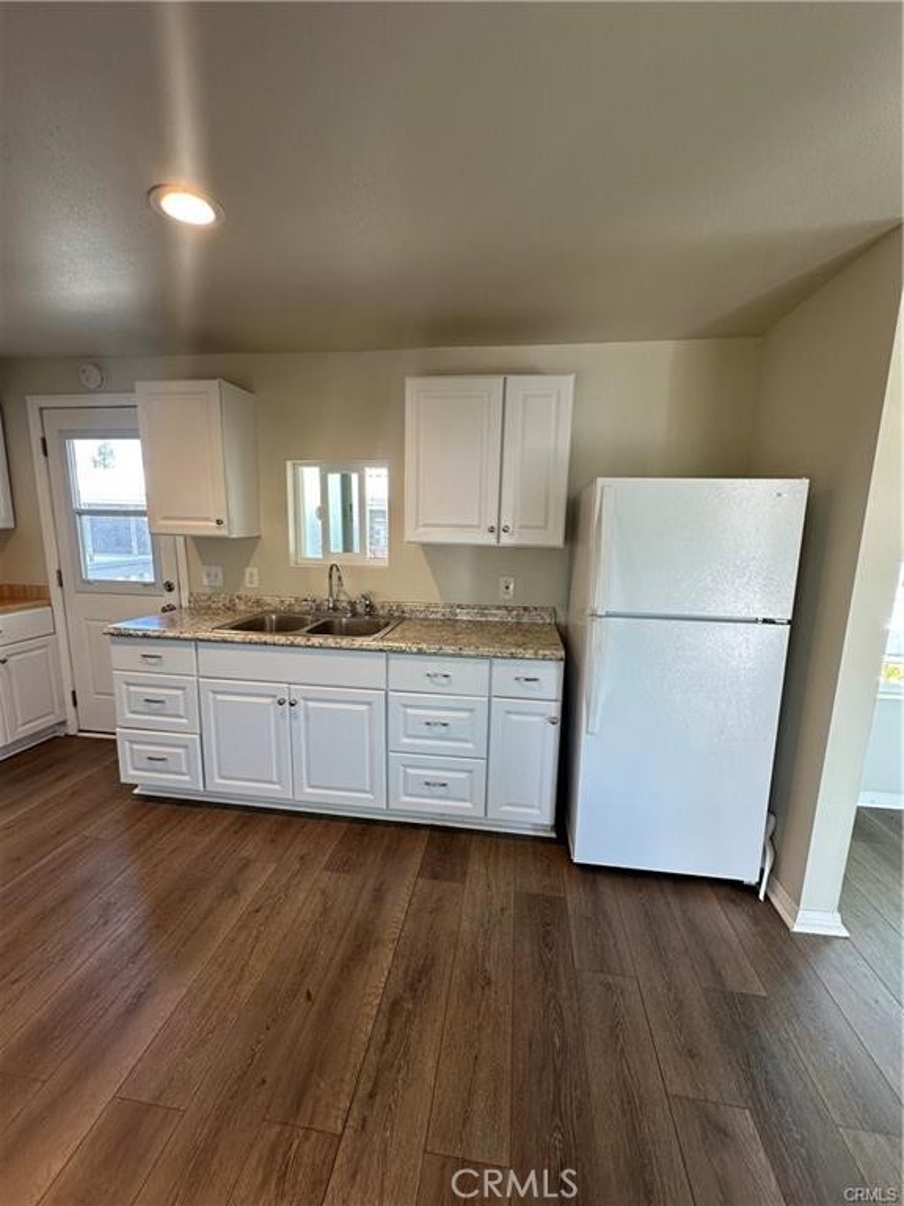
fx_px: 487
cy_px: 603
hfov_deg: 85.7
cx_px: 452
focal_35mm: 14
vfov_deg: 102.1
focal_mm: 2.22
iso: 125
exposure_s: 1/120
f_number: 2.2
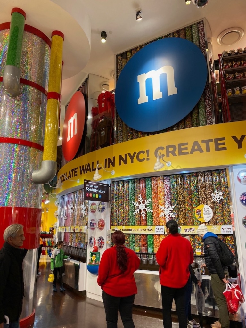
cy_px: 164
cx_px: 123
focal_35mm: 26
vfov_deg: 67.3
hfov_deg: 53.1
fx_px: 246
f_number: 1.8
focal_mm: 4.25
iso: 125
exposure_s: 1/60
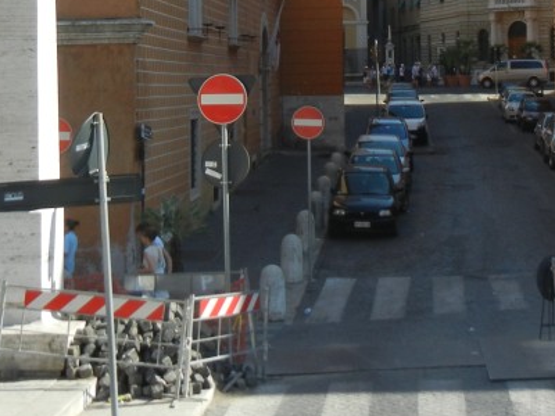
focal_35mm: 87
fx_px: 1395
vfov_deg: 16.6
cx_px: 370
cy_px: -10
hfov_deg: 22.4
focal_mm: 6.2
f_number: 3.6
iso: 160
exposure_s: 1/724
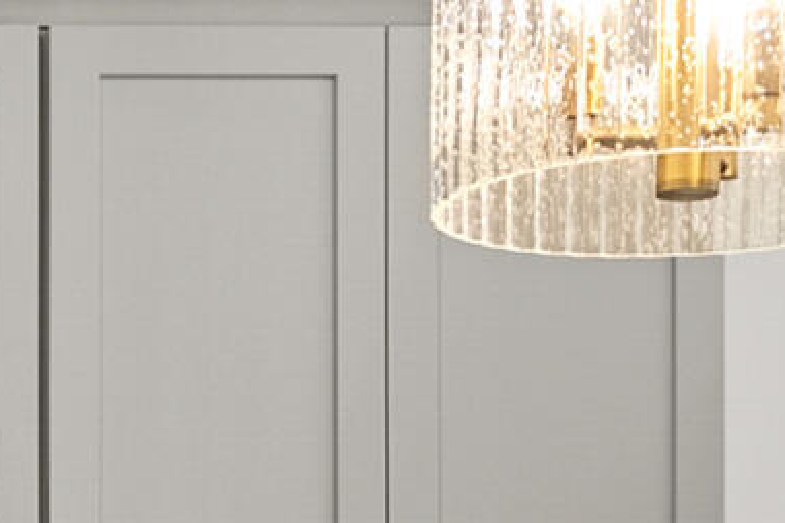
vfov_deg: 7.2
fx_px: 3946
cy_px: 1156
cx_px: -400
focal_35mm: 181
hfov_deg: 10.9
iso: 250
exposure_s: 1/3
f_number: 8
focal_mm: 23
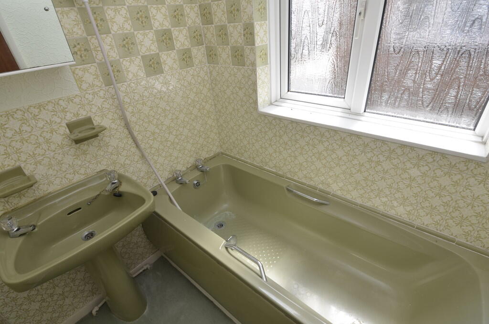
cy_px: 162
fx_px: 224
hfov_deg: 95.1
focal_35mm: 16
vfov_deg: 71.8
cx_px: 244
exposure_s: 1/50
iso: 100
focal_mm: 11
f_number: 7.1
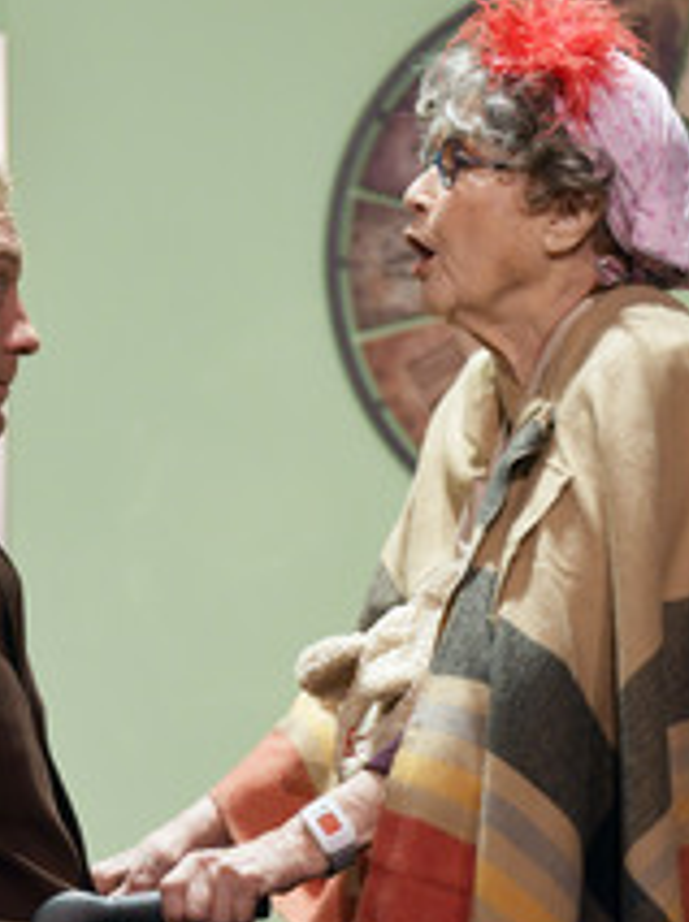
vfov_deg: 6.3
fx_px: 8412
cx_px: 176
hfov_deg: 4.7
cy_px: 455
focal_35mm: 316
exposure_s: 1/160
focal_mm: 155
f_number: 5.6
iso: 720
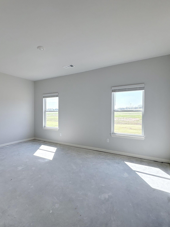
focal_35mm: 19
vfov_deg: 84.7
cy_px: 115
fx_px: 124
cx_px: 71
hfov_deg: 68.2
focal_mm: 2.22
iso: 64
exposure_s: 1/548
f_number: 2.2
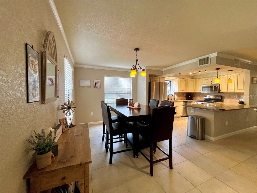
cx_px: 128
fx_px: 97
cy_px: 96
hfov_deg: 106.2
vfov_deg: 89.9
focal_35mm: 13
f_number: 1.8
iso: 200
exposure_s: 1/120
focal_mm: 1.57
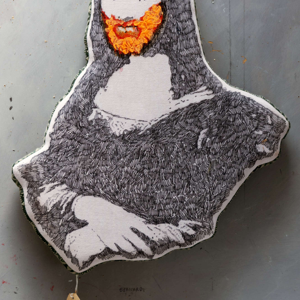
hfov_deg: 23.7
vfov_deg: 23.7
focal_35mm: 73
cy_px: 132
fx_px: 716
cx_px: 150
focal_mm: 38
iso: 200
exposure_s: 1/80
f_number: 7.1
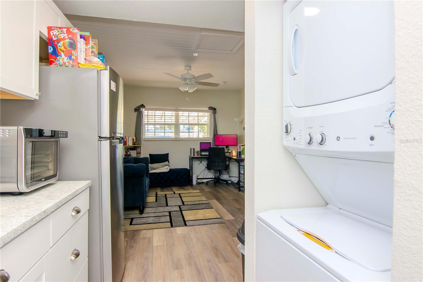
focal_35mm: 20
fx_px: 229
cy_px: 141
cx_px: 212
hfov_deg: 85.4
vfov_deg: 63.2
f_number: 8
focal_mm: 13
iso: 1000
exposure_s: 1/60
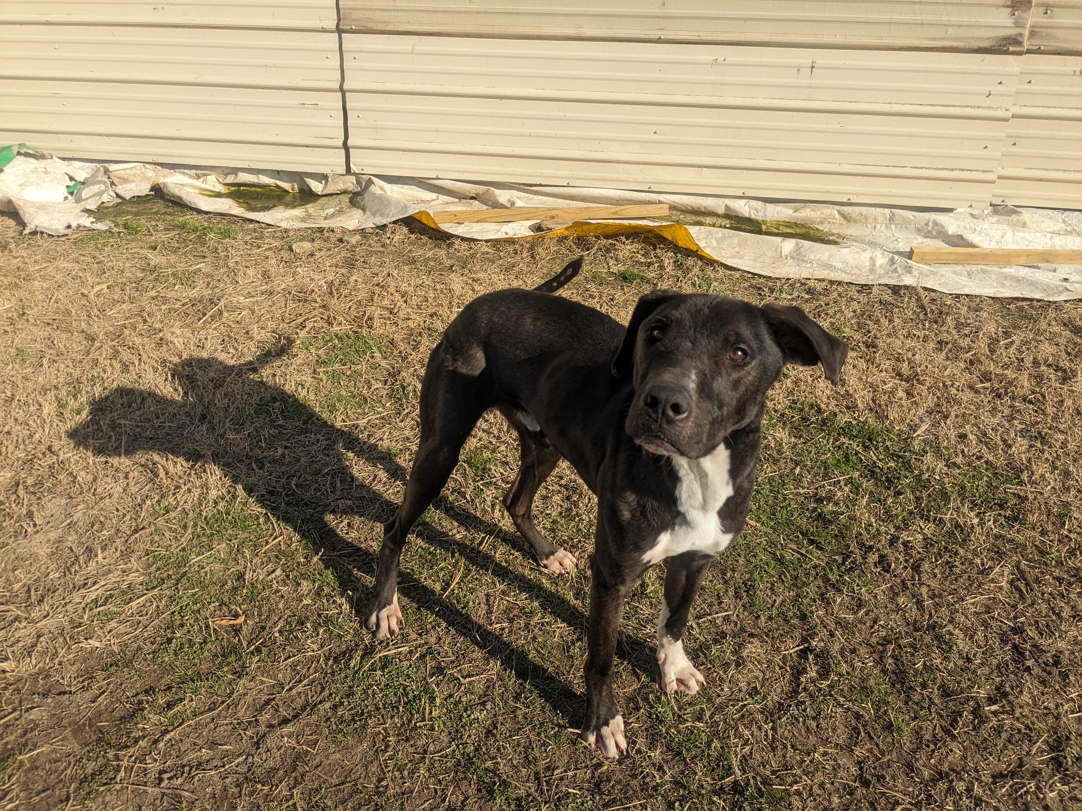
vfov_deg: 51.4
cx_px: 541
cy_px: 406
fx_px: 844
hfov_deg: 65.3
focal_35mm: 27
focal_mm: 4.38
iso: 45
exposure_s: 1/2597
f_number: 1.73
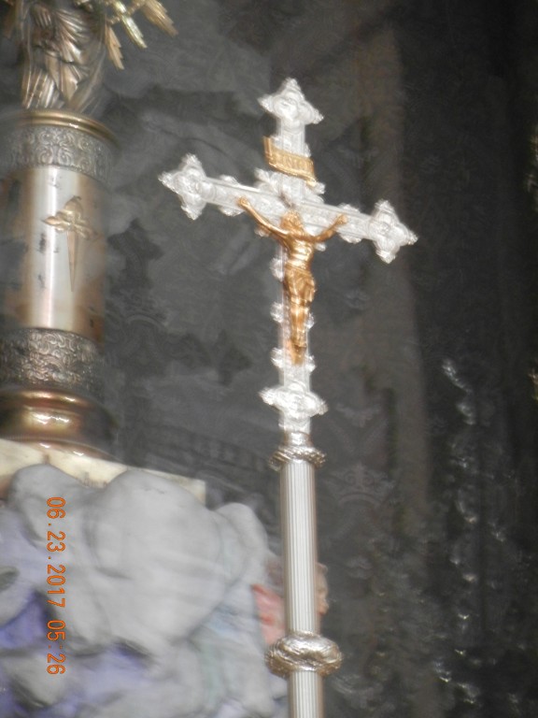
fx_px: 3150
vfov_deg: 13.0
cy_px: 359
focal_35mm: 152
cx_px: 269
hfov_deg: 9.8
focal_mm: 27.4
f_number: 4.6
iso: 691
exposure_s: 1
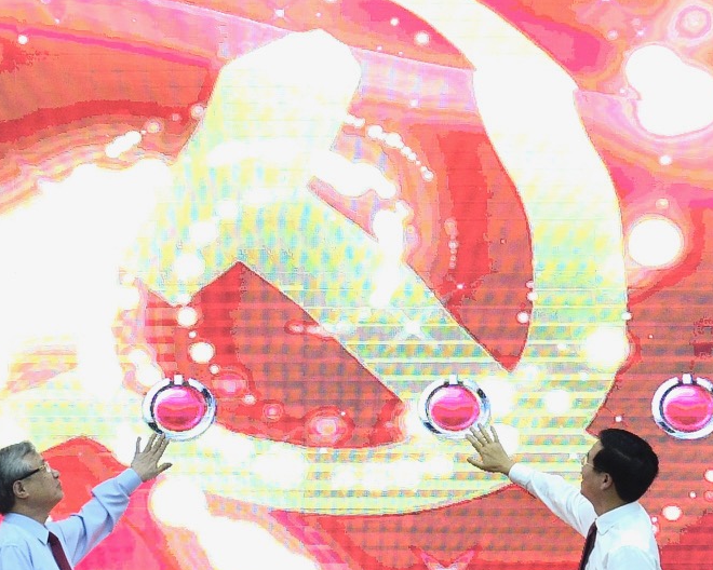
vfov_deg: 11.6
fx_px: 2807
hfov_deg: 14.5
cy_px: 328
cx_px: 345
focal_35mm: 133
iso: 2500
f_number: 4
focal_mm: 38
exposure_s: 1/160
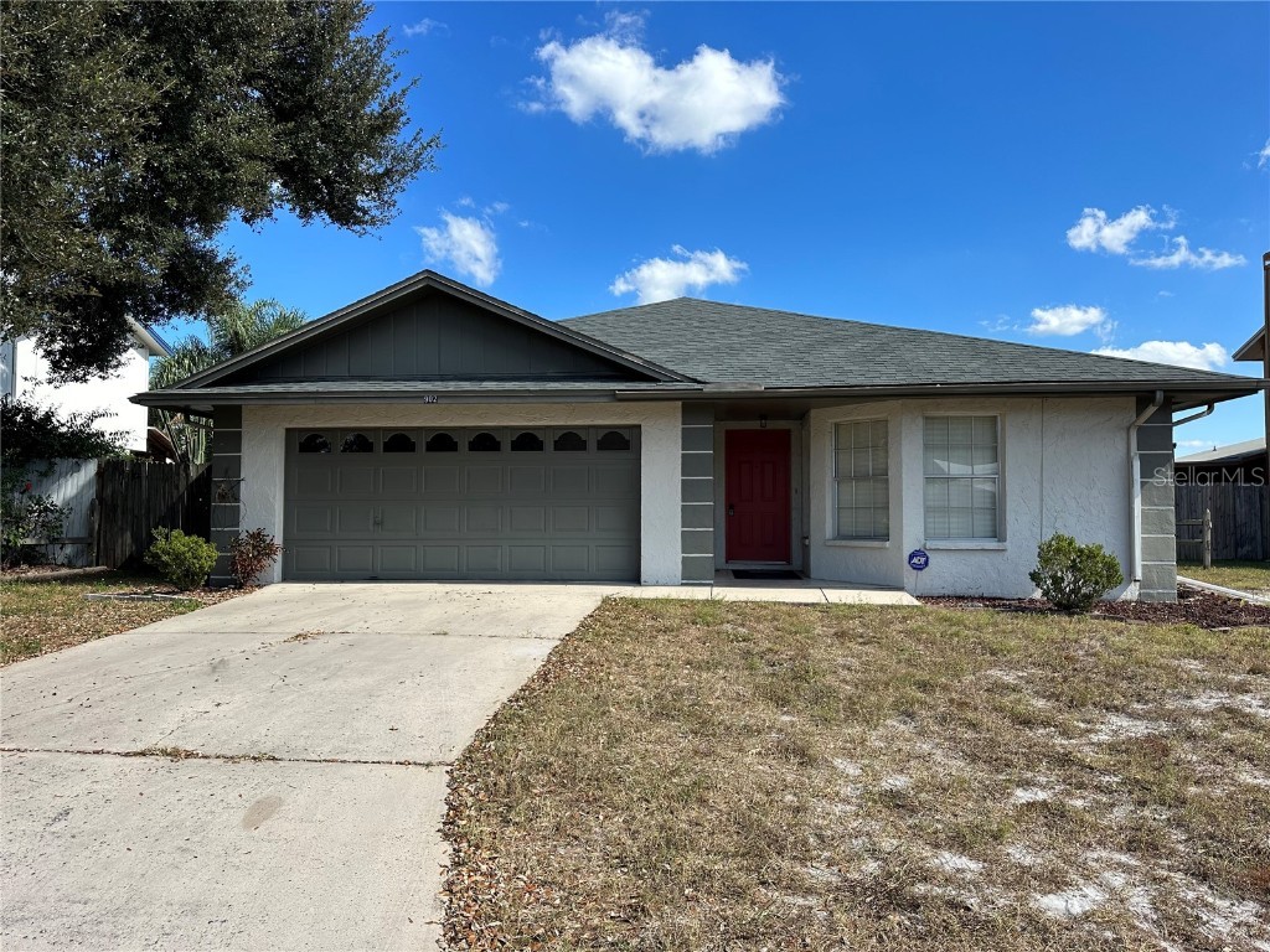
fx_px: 881
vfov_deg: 56.8
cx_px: 635
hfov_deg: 71.6
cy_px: 476
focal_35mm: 24
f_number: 1.78
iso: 80
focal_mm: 6.86
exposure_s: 1/3155
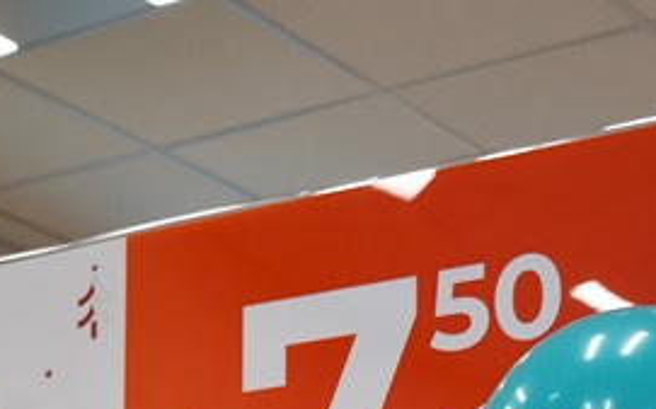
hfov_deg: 16.2
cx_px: 136
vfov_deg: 9.8
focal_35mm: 128
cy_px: 710
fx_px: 2287
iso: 400
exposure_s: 1/250
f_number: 3.8
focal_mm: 23
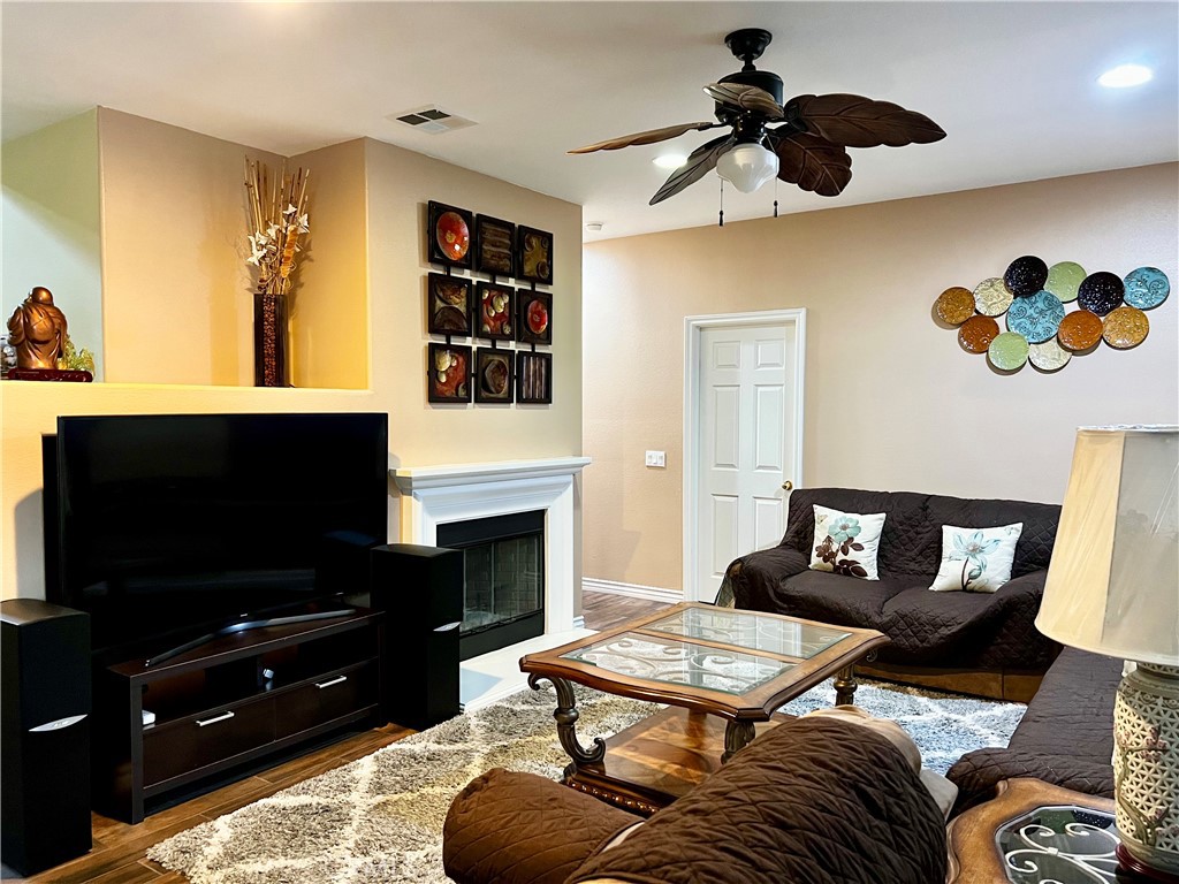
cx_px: 590
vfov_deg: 53.1
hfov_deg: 67.3
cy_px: 442
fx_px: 886
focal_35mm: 26
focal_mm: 5.7
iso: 500
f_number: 1.5
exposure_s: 1/40
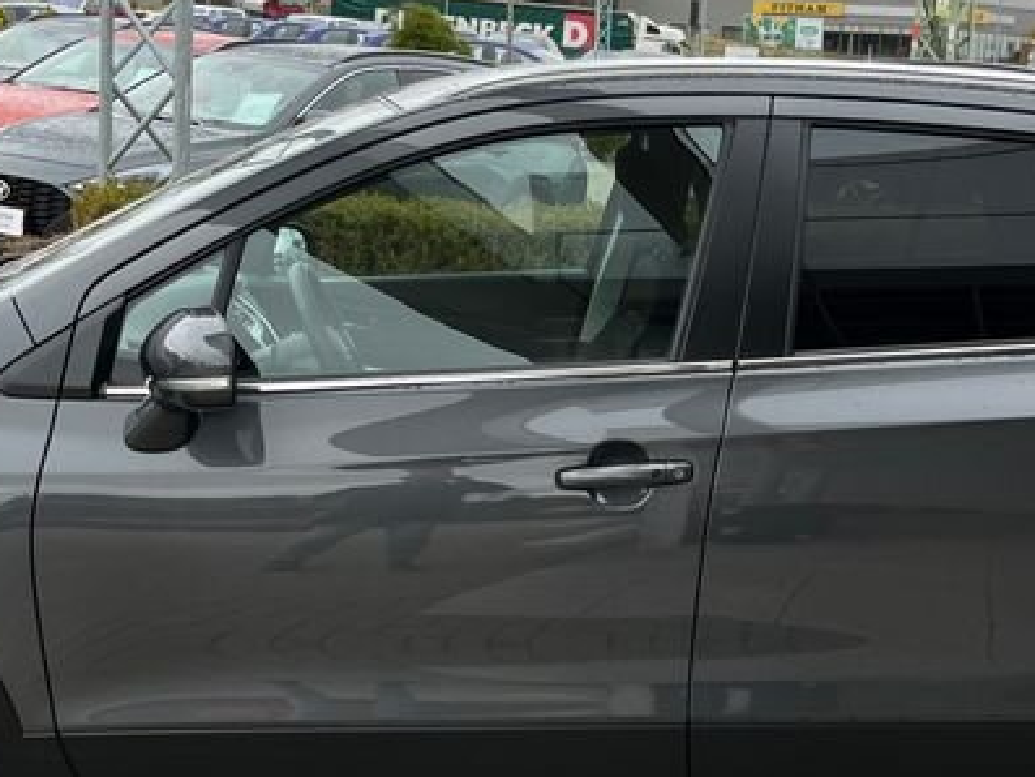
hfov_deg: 29.0
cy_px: 409
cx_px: 545
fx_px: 2004
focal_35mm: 67
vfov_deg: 21.9
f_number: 1.6
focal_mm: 5.1
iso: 50
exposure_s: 1/515
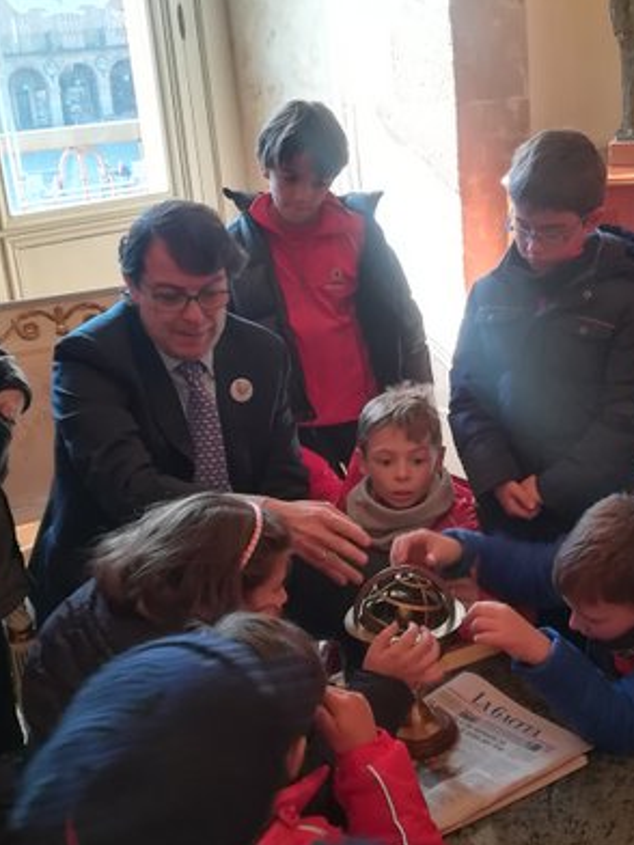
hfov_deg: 27.3
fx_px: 1294
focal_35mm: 53
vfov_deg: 36.1
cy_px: 474
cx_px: 433
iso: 80
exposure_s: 1/60
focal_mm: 3.83
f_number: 2.2
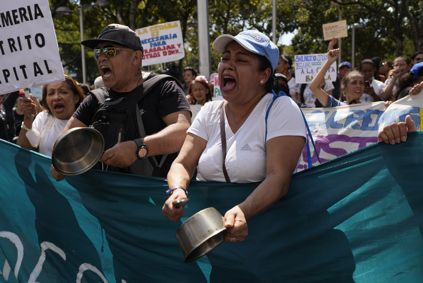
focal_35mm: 35
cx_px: 212
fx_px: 412
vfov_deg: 37.9
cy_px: 142
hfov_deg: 54.4
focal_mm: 35
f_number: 5.6
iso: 160
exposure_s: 1/640
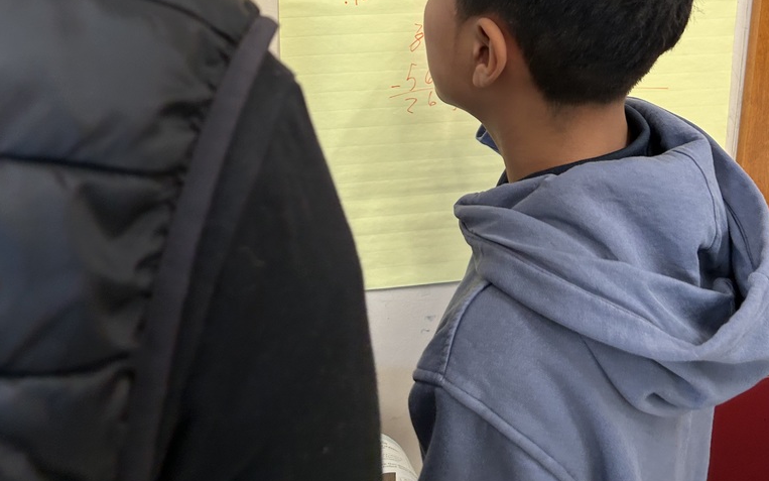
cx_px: 385
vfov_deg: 32.0
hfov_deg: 52.7
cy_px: 11
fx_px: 775
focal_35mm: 37
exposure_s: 1/90
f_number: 1.5
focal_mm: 5.7
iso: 80
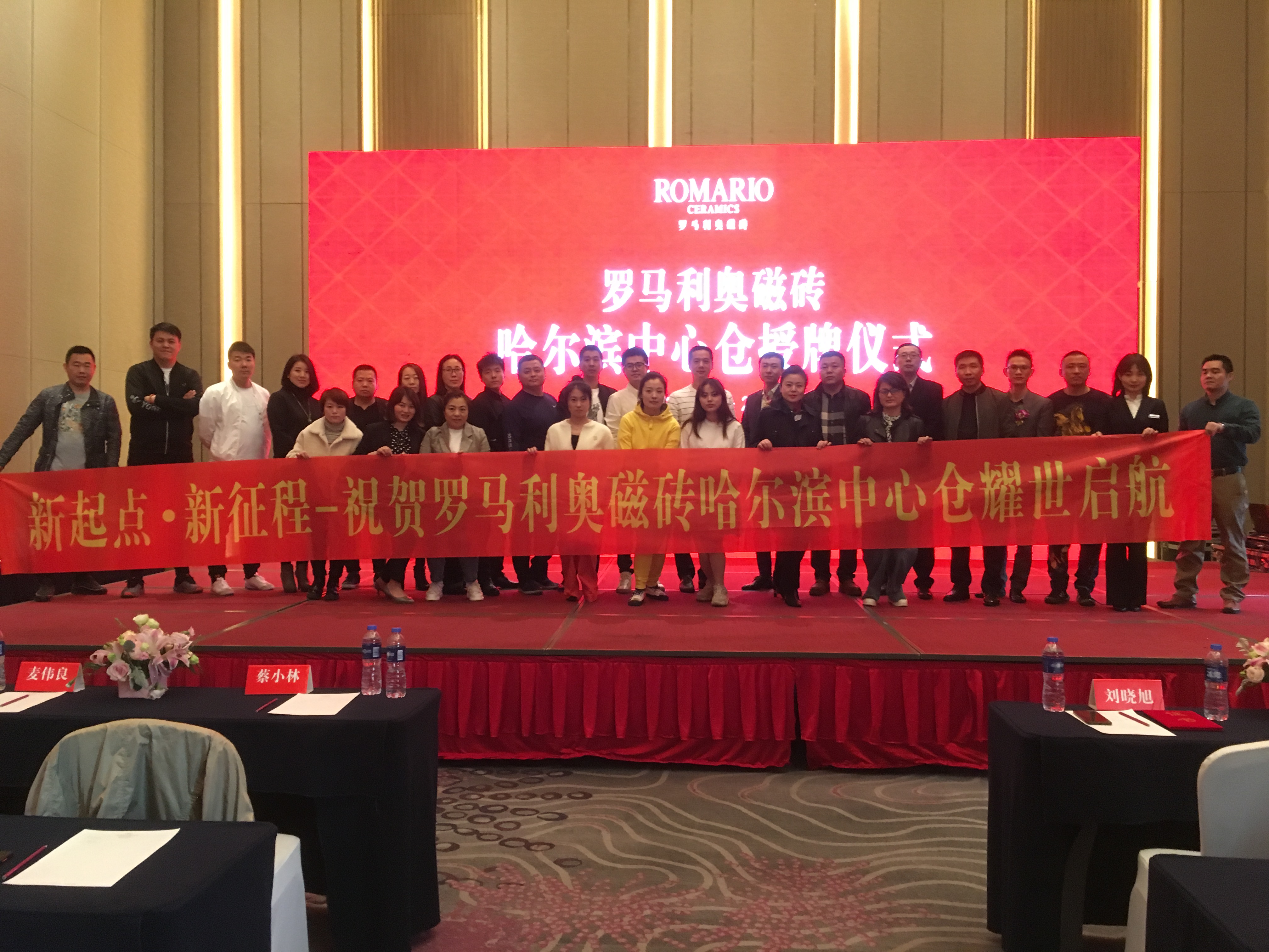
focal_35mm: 29
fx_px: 1063
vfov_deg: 48.2
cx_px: 634
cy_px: 476
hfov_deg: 61.7
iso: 400
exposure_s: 1/17
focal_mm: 4.15
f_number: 2.2
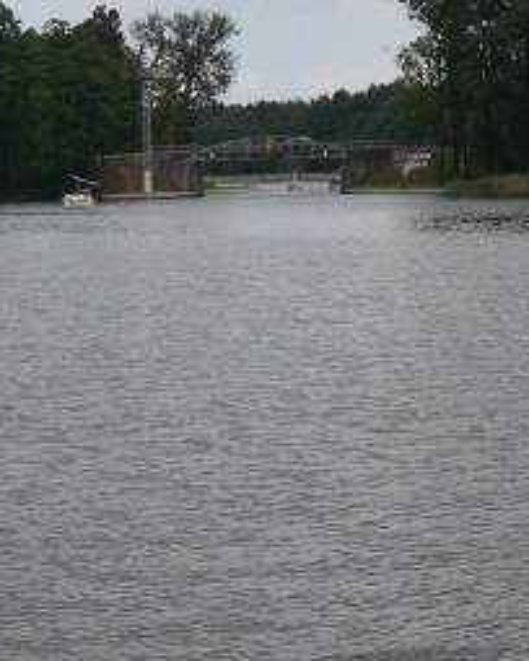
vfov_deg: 14.6
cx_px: 51
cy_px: 442
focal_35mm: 132
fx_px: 2583
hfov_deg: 11.6
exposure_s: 1/4000
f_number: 4
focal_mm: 24
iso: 640
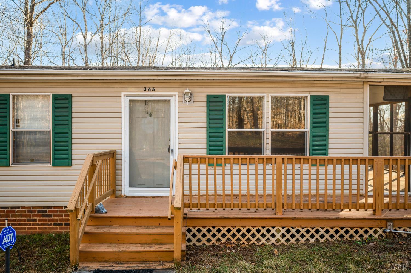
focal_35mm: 30
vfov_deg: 43.5
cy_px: 136
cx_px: 206
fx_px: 342
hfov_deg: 62.0
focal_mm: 30
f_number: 4
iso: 200
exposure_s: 1/250
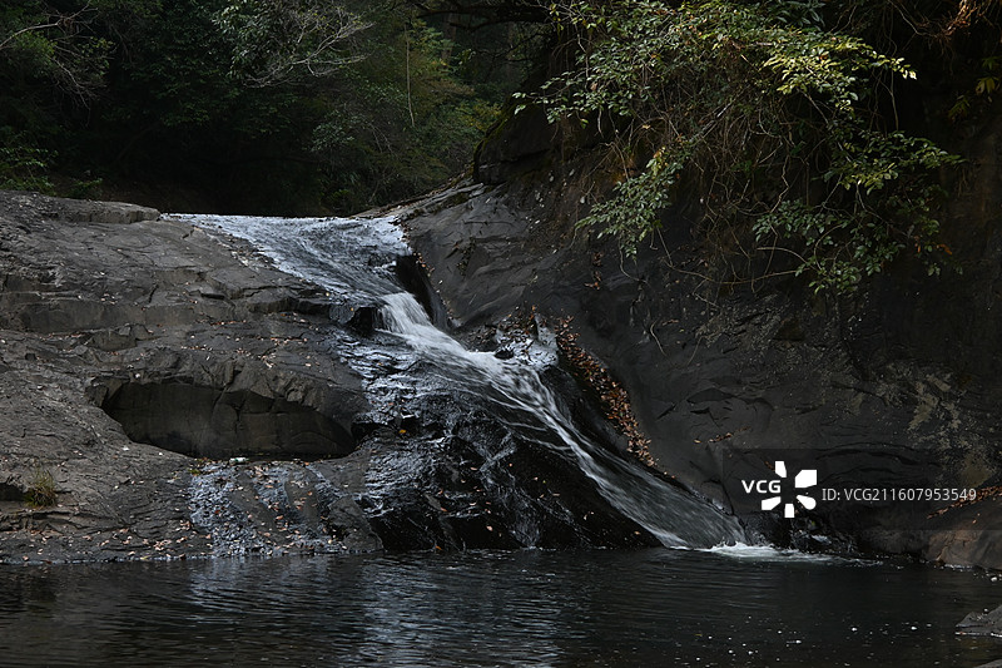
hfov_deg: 27.0
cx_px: 501
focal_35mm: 75
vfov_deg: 18.2
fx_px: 2087
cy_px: 334
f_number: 20
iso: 1000
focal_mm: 50
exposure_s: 1/30
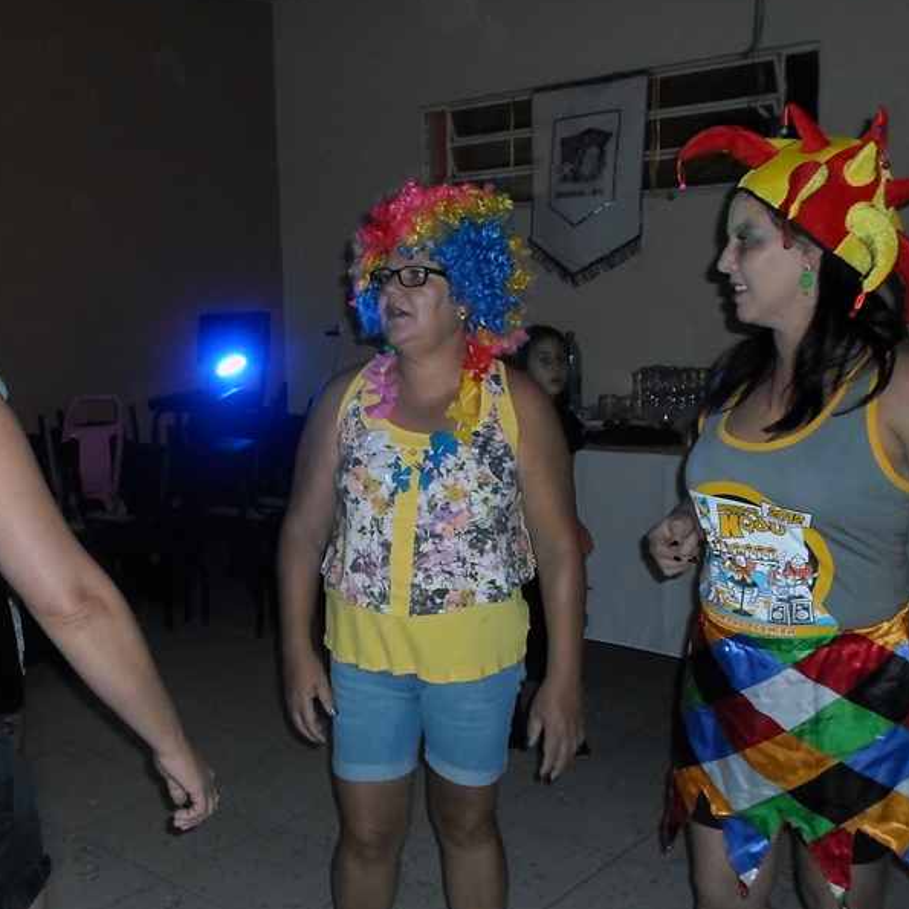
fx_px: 1129
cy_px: 492
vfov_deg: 43.8
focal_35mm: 38
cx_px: 332
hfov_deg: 43.5
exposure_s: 1/15
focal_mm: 4.5
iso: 400
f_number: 2.5
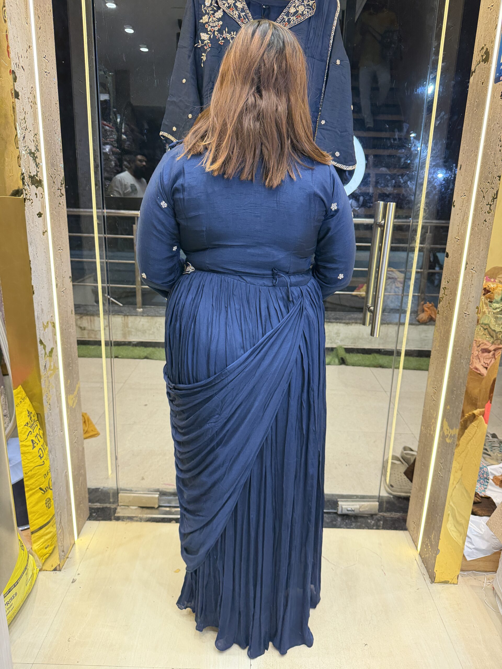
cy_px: 334
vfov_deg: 71.6
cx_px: 251
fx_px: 464
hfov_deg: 56.8
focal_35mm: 24
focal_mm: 6.76
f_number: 1.78
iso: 320
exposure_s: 1/100
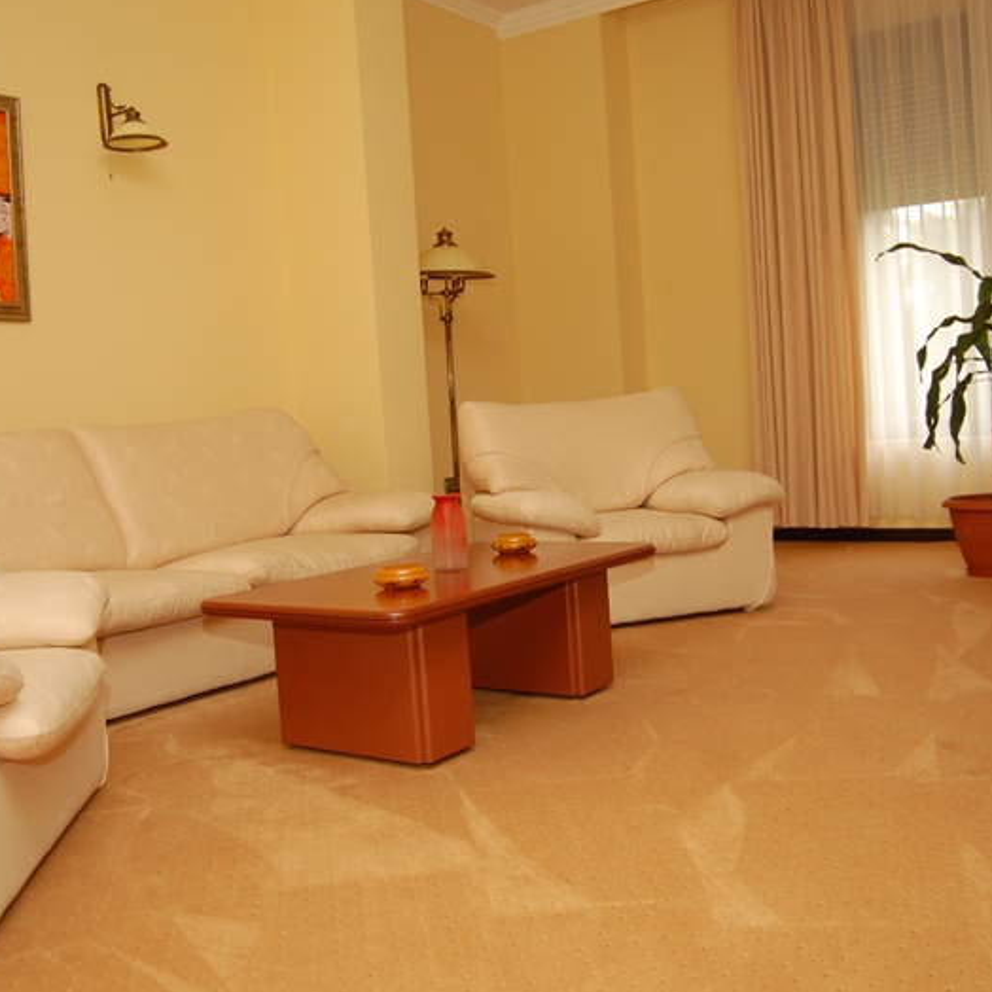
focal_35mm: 35
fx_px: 1135
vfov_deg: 47.2
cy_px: 496
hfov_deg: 47.2
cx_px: 490
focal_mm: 18
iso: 200
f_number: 4
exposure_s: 1/60
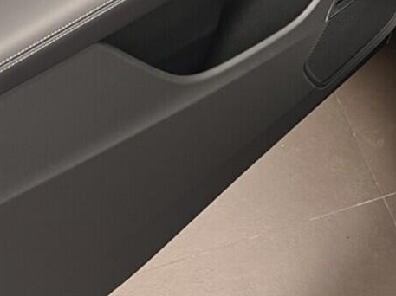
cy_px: -158
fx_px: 937
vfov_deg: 16.3
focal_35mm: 82
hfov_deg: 22.5
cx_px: 433
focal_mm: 5.7
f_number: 1.5
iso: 80
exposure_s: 1/50
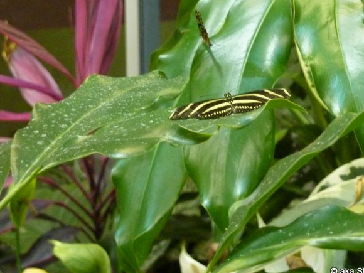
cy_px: 99
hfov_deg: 12.3
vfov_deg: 9.3
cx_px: 234
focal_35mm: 160
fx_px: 1682
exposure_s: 1/50
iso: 800
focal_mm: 15.8
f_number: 4.3
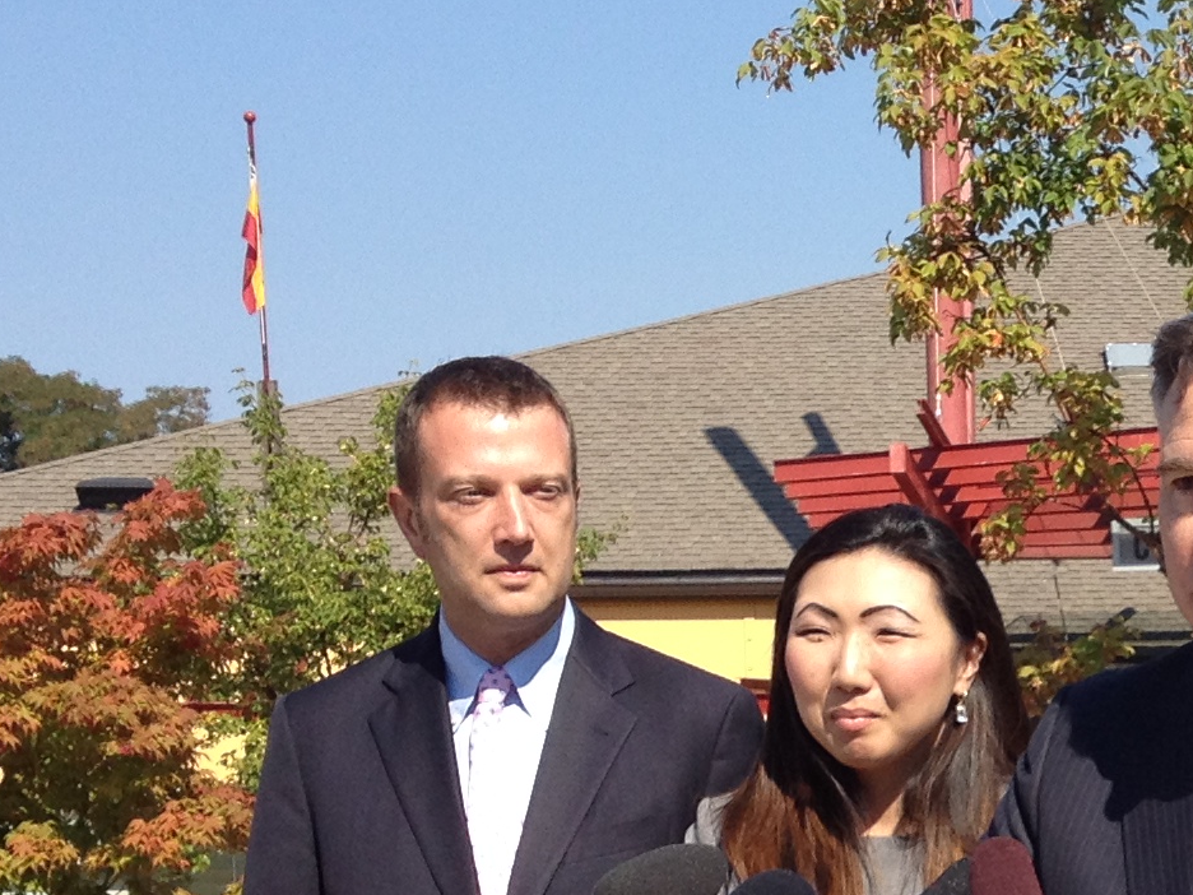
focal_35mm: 122
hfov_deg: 15.5
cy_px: 977
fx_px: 4205
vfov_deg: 12.0
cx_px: 1495
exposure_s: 1/1227
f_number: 2.4
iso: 50
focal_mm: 4.28
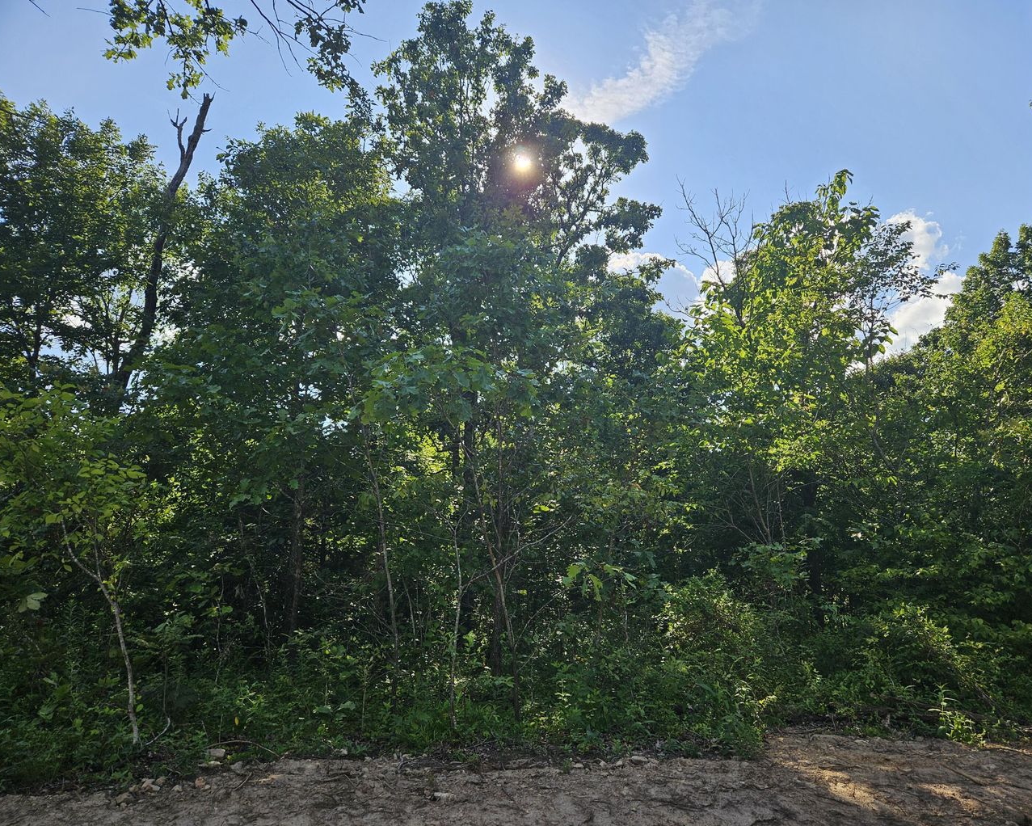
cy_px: 413
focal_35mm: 24
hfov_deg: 70.2
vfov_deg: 58.8
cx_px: 546
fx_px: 733
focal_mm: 5.4
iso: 25
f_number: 1.8
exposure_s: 1/1173
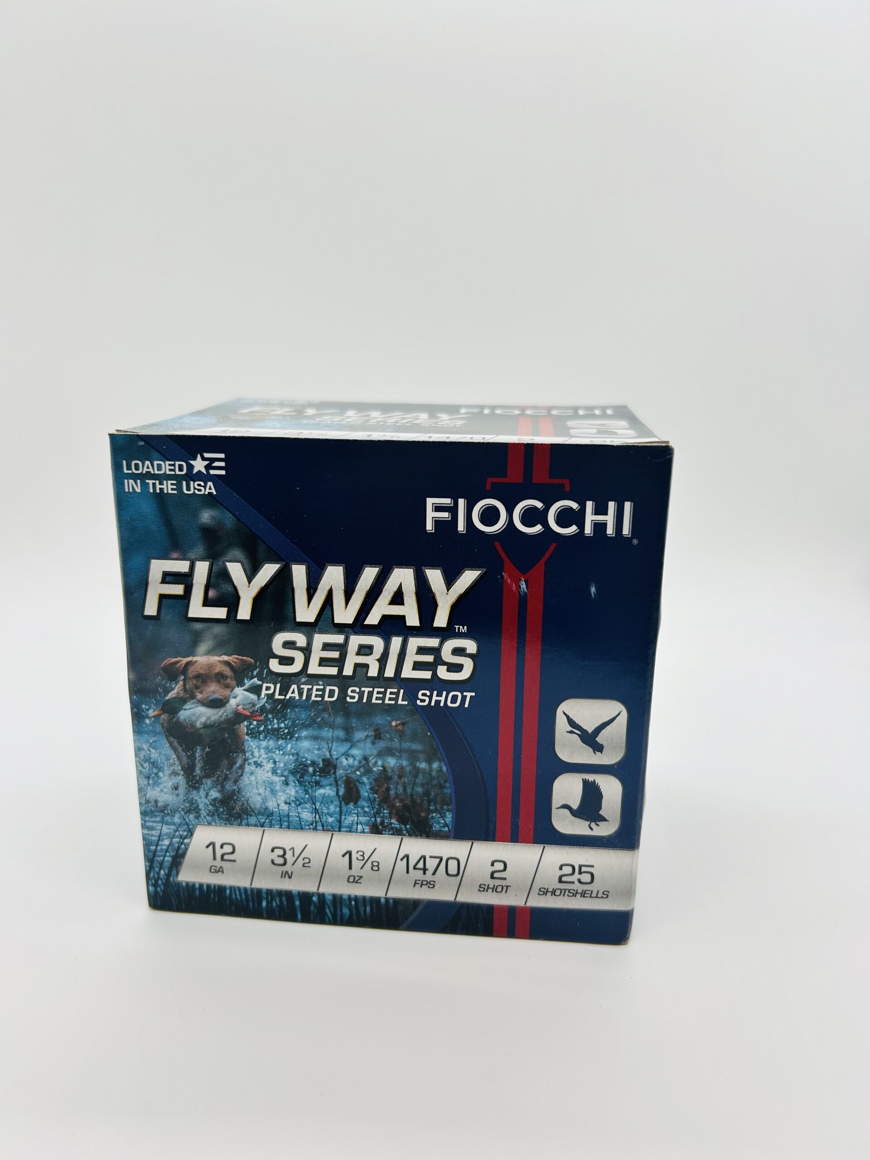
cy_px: 580
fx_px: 871
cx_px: 435
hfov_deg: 53.1
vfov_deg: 67.3
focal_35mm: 26
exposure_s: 1/307
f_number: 1.5
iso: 50
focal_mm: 5.7
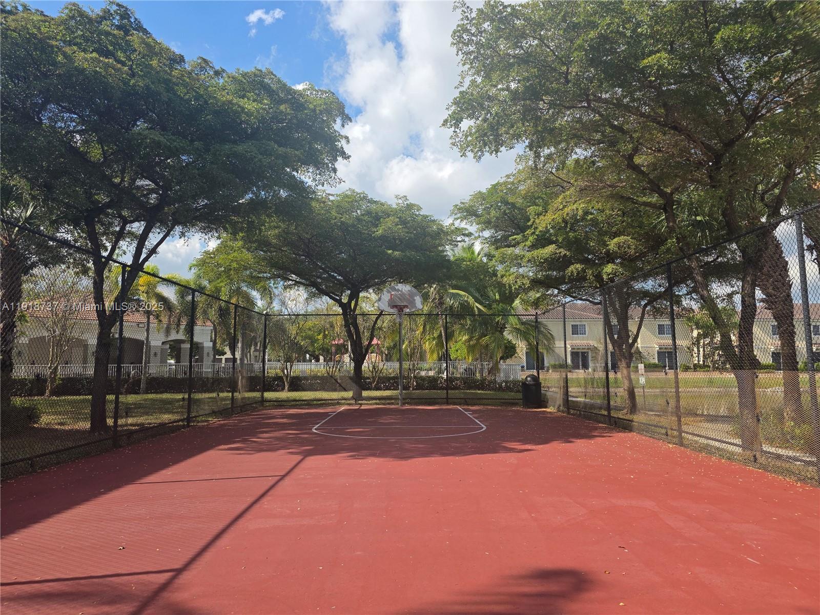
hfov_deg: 73.9
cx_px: 410
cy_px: 308
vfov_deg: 58.9
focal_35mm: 23
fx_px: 545
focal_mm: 6.3
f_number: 1.7
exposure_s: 1/5153
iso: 80
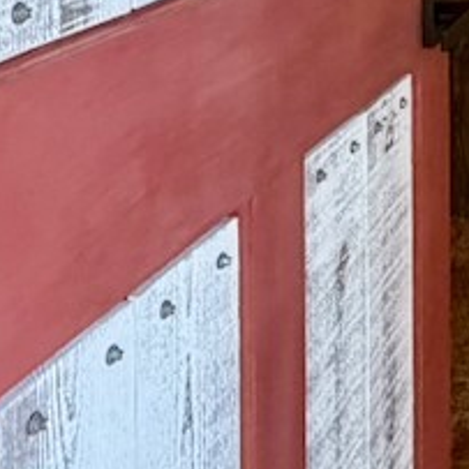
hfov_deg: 19.2
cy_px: -233
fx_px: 1196
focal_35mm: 78
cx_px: 719
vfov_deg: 19.4
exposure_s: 1/120
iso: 320
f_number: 2.2
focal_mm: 2.22
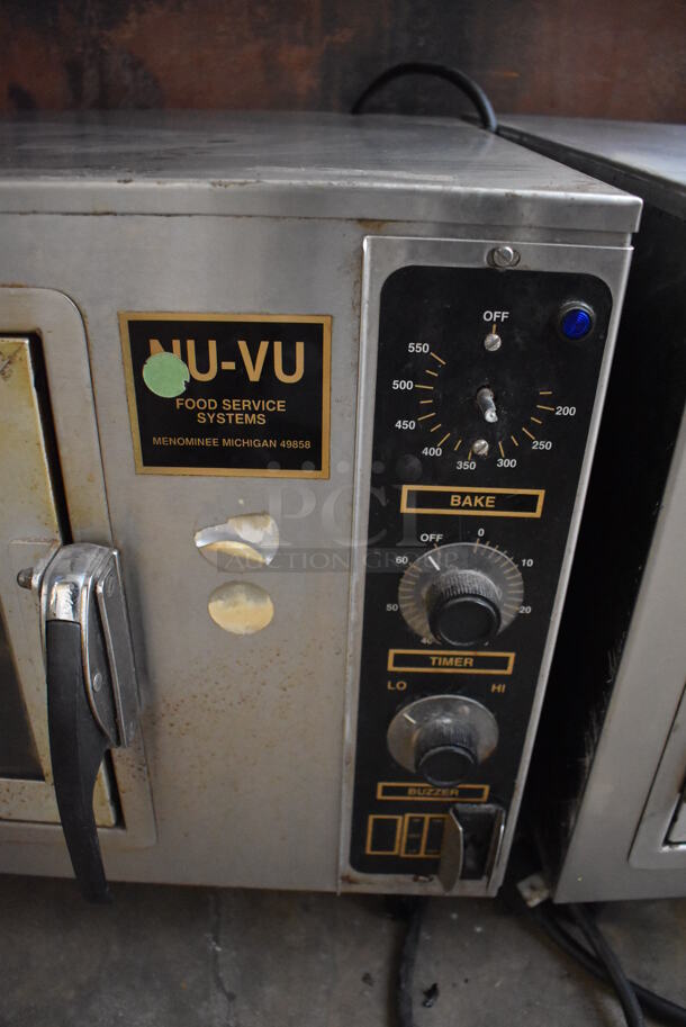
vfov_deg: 67.3
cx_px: 343
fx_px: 771
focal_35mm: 27
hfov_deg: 48.0
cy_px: 514
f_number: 3.5
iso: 6400
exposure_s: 1/125
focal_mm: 18
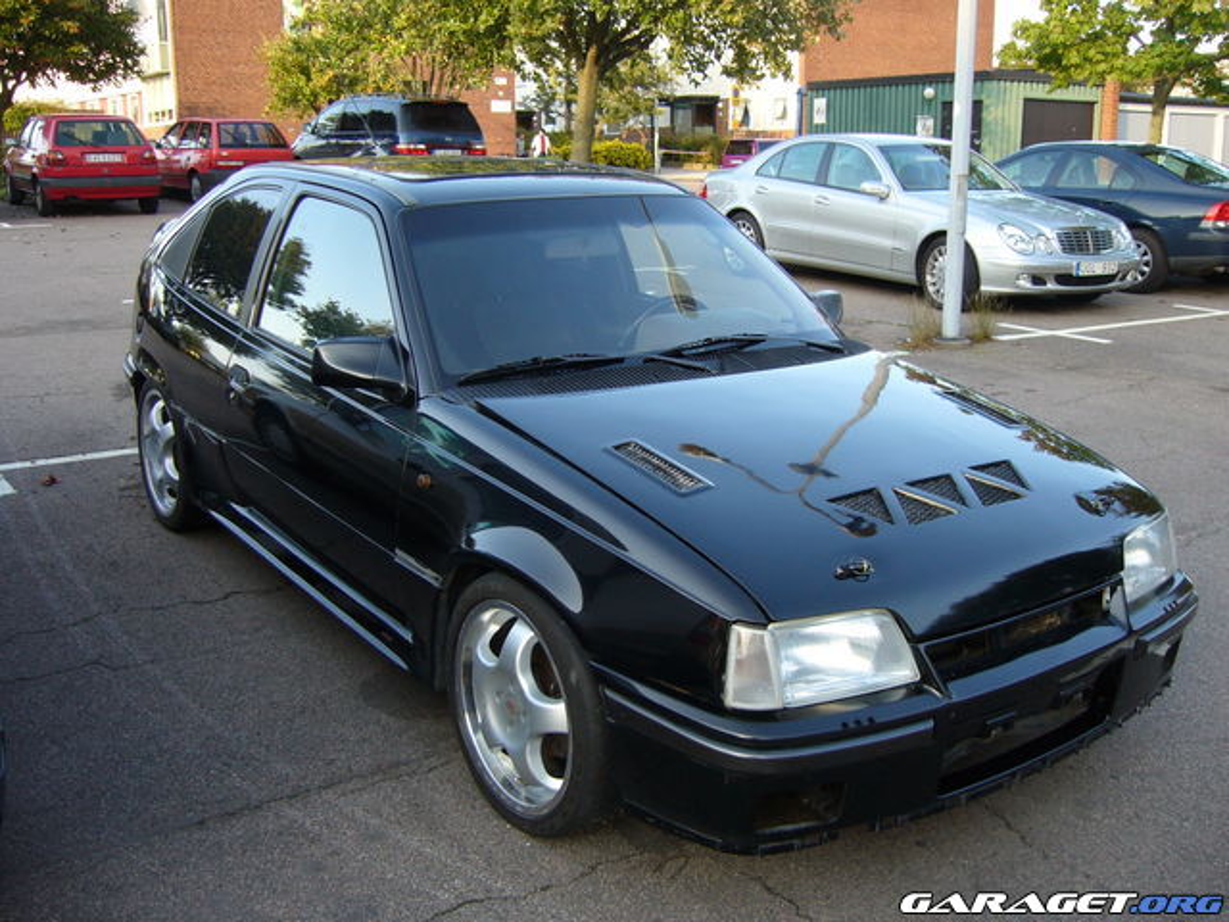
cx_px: 614
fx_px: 1243
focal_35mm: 35
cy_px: 461
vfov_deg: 40.7
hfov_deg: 52.6
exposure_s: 1/100
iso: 80
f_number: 2.8
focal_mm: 5.8
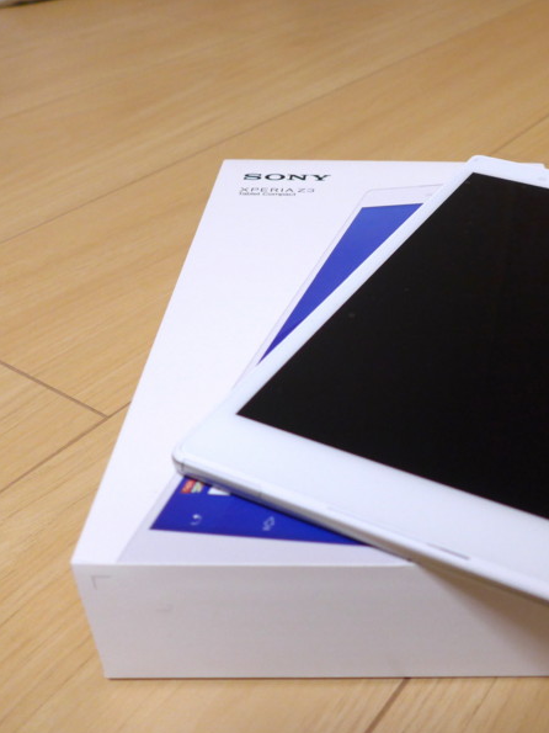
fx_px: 825
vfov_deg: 47.9
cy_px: 368
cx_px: 412
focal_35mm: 39
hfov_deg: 36.0
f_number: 2
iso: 400
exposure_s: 1/40
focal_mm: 6
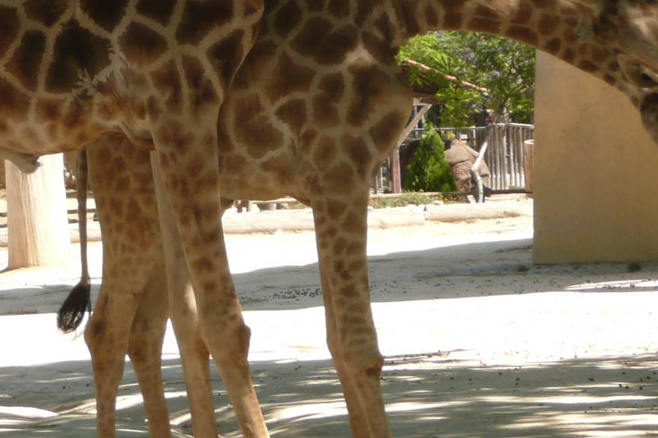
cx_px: 256
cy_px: 15
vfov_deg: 5.7
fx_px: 4422
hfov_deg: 8.5
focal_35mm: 242
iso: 100
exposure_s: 1/200
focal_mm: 13.7
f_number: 4.7
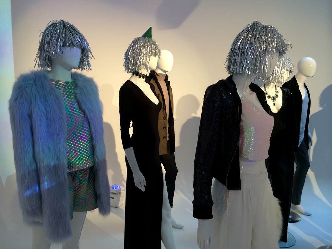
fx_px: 288
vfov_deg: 46.8
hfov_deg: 60.0
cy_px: 124
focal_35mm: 30
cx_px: 166
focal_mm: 4.12
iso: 100
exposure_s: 1/30
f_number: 2.2
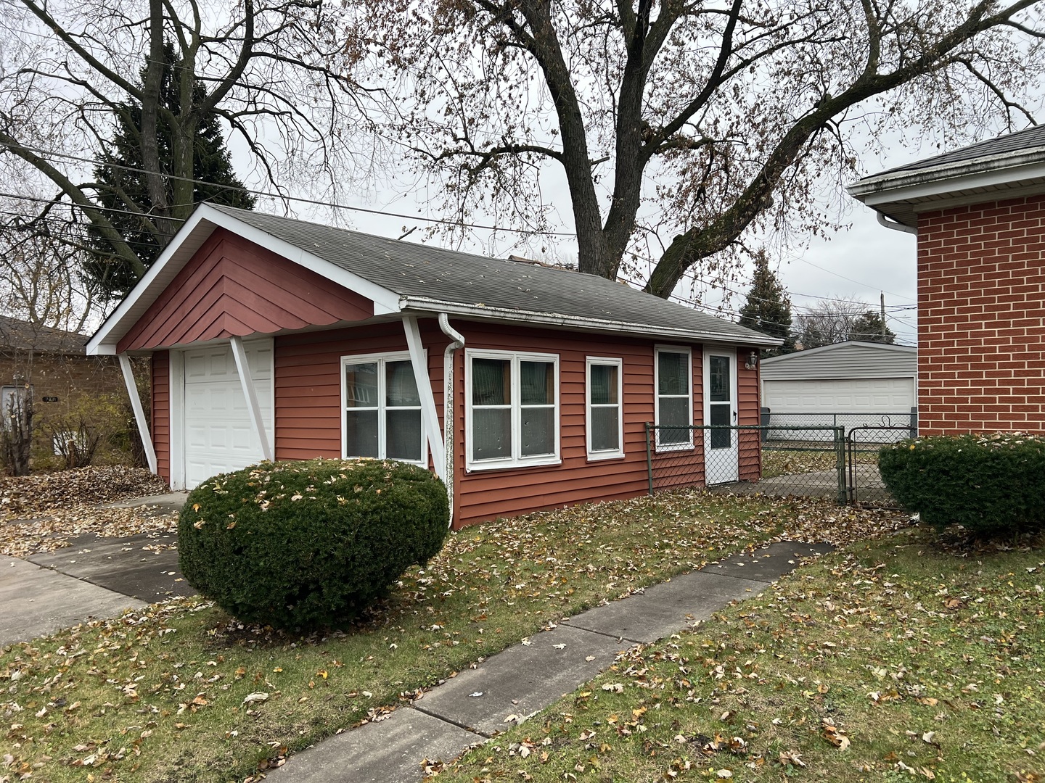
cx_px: 522
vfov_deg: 53.1
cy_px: 392
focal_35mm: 26
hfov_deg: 67.3
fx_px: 785
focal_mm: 5.7
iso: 50
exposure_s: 1/607
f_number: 1.5
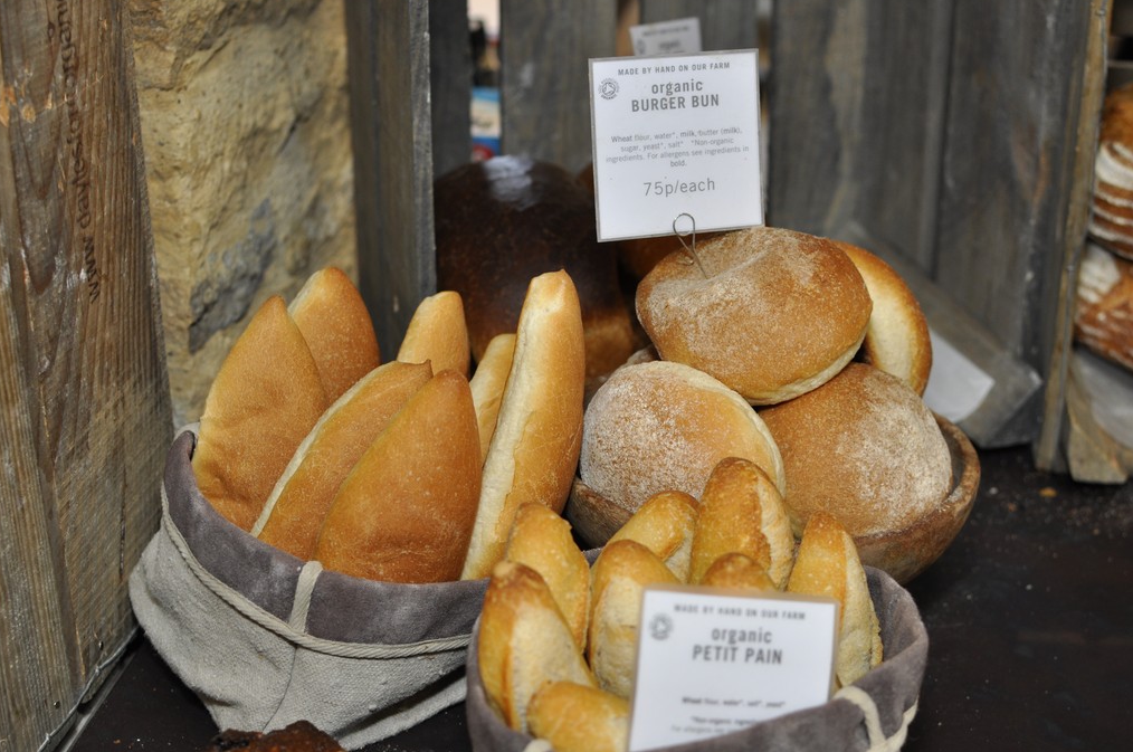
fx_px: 1745
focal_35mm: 56
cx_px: 571
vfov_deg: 24.3
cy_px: 382
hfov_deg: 36.0
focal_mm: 35
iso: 320
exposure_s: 1/60
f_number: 4
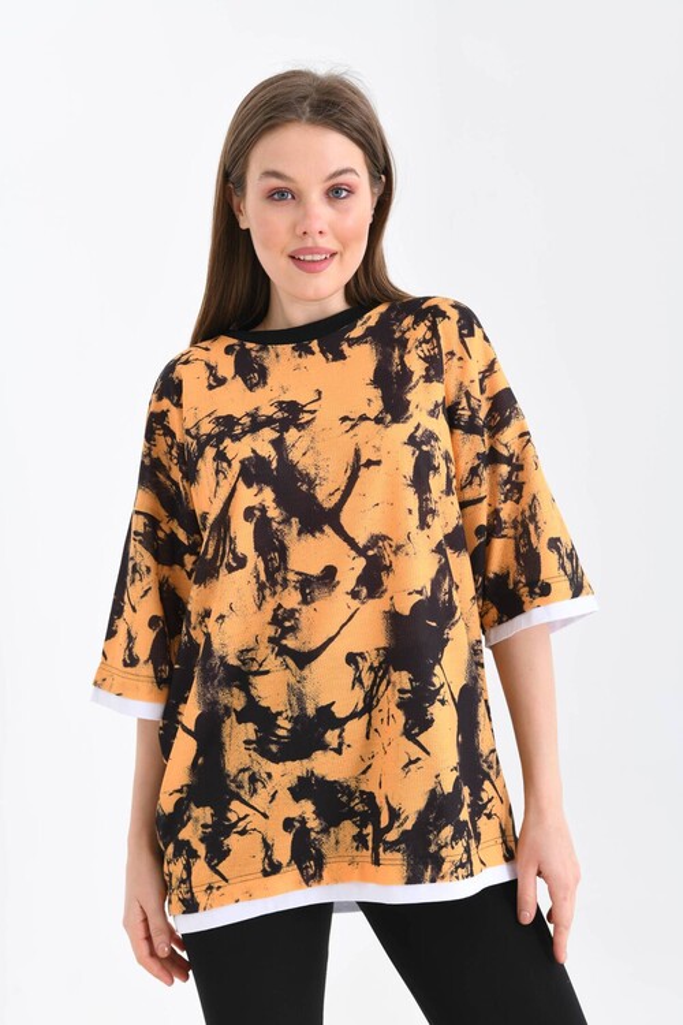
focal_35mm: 55
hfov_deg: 24.6
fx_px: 1565
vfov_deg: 36.2
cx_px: 342
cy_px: 512
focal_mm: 55
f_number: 6.3
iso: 160
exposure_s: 1/125
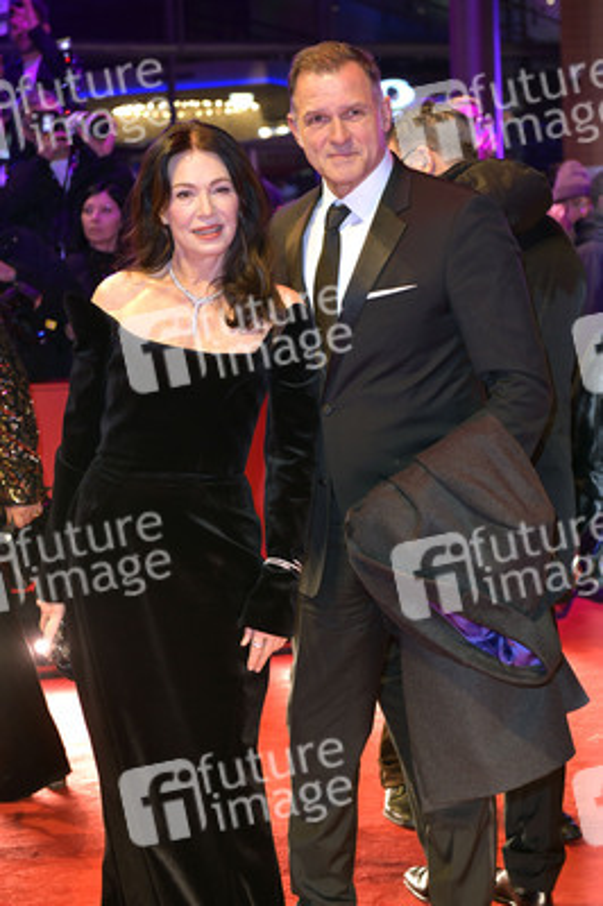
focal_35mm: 70
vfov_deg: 28.9
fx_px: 1762
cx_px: 302
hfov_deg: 19.4
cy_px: 453
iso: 1600
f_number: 5.6
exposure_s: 1/200
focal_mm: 70
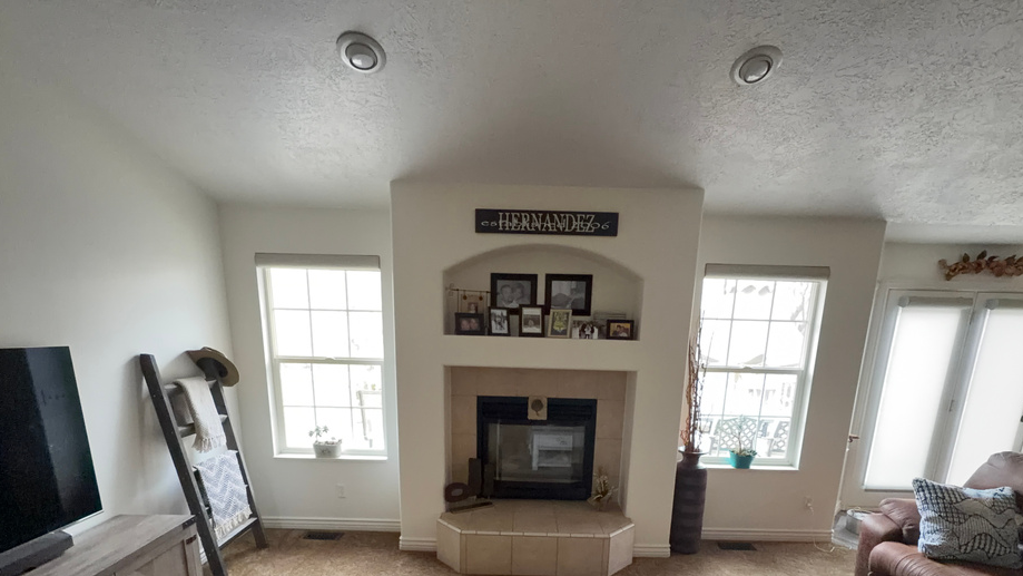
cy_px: 427
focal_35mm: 17
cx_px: 520
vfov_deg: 60.7
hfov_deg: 95.9
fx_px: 461
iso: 400
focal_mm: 2.22
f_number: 2.2
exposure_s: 1/100
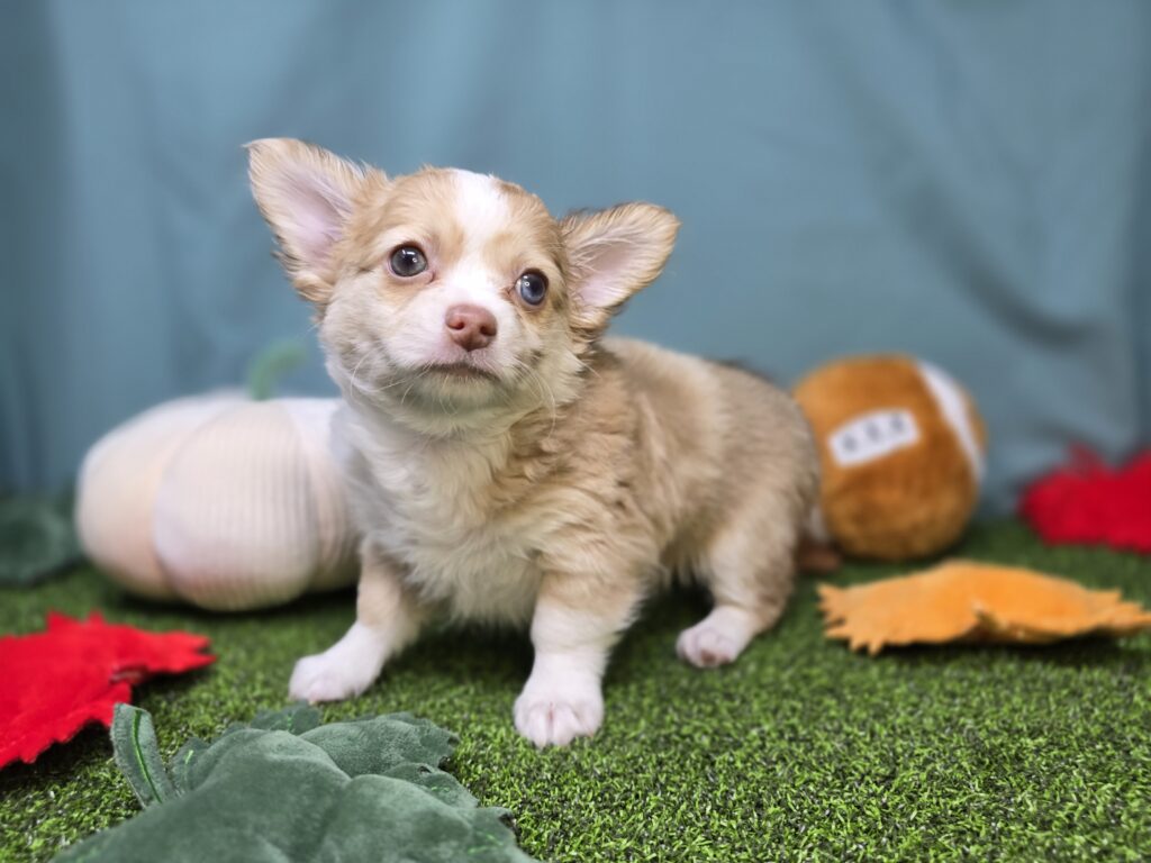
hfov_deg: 73.9
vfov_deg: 58.9
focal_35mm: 23
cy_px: 432
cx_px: 576
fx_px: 765
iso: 100
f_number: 1.7
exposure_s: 1/120
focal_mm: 6.3
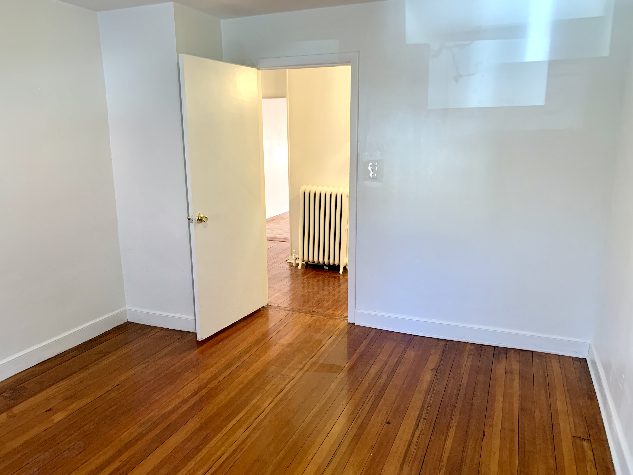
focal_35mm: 26
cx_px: 316
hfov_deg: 67.3
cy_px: 238
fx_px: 475
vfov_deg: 53.1
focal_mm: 4.25
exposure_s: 1/60
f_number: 1.8
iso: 200
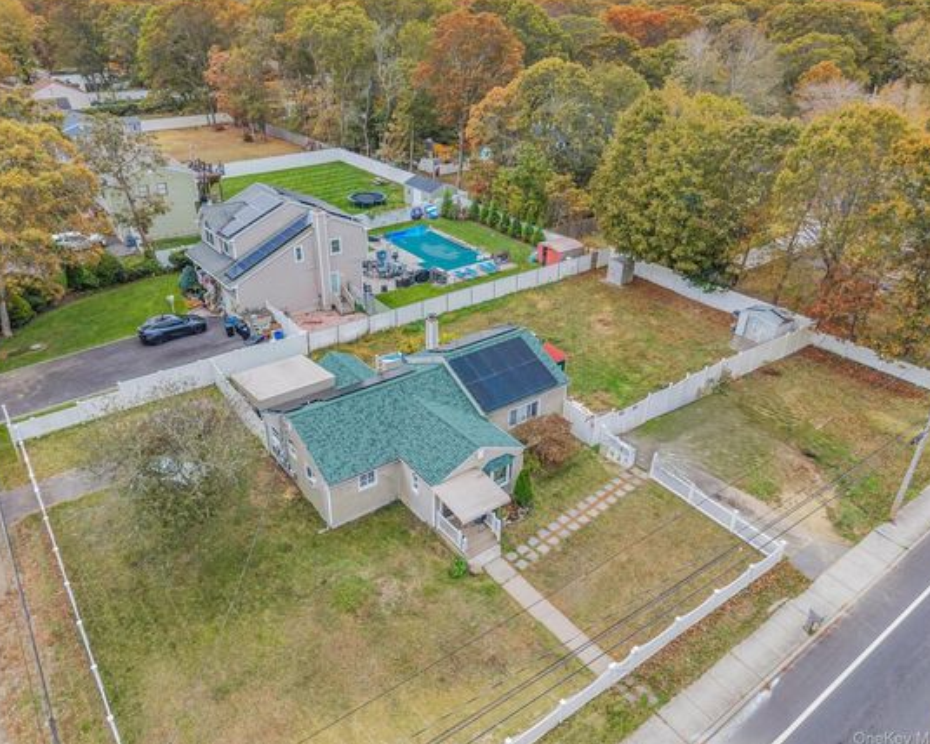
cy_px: 364
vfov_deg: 54.9
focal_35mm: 26
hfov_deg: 66.0
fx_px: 716
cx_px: 440
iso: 150
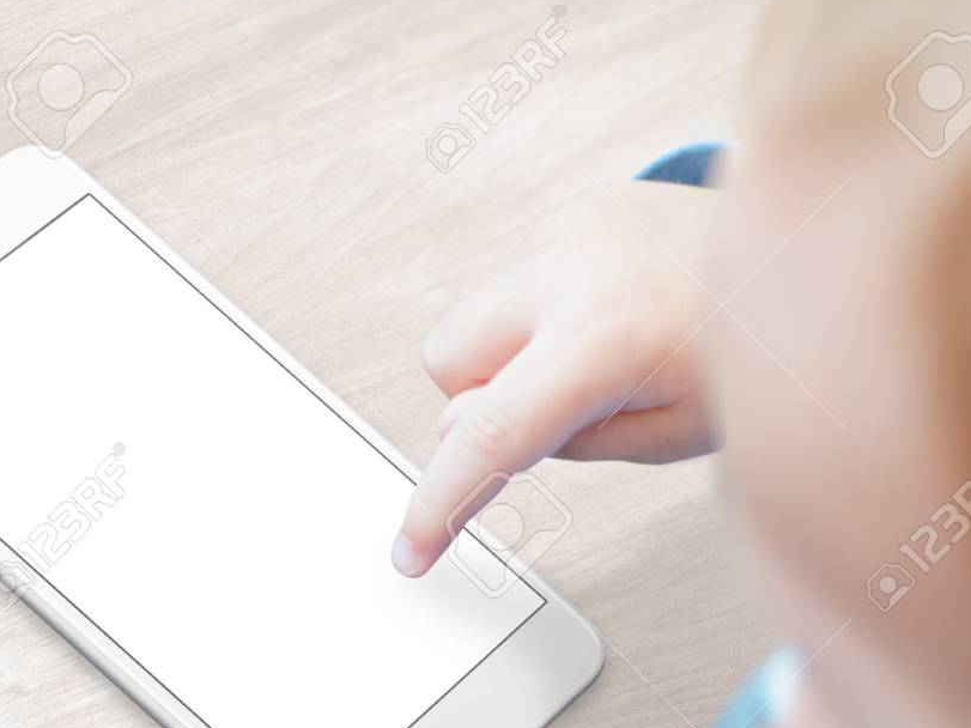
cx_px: 279
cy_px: 482
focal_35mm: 81
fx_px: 2265
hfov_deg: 24.0
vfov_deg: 18.2
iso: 1000
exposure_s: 1/160
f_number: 3.5
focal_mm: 35
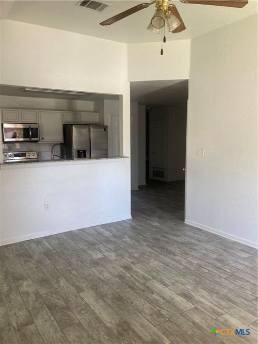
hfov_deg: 49.7
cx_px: 129
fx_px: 278
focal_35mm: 28
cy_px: 172
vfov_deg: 63.5
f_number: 1.8
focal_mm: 3.99
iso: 100
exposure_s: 1/60
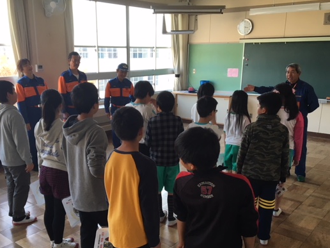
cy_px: 151
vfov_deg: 39.5
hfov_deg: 51.2
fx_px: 343
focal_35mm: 36
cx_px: 142
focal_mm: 4.15
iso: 25
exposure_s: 1/30
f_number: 2.2
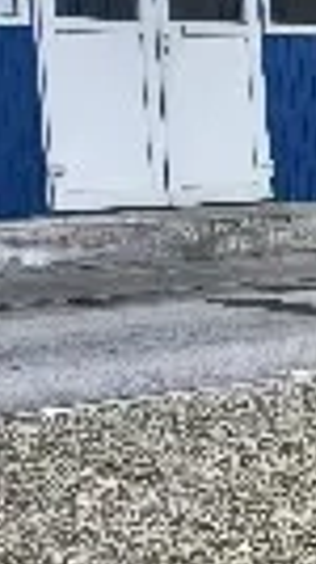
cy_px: 678
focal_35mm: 195
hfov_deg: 5.3
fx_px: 2916
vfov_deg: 10.9
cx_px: 1348
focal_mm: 5.56
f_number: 1.8
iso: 101
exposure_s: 1/667
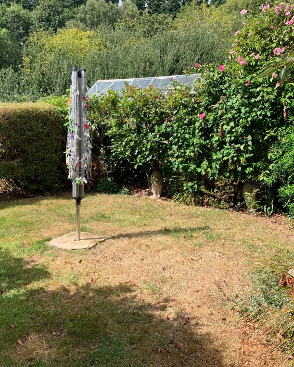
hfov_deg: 43.1
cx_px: 117
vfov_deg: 52.8
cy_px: 183
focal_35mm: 34
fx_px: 370
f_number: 1.8
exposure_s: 1/936
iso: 25
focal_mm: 4.25
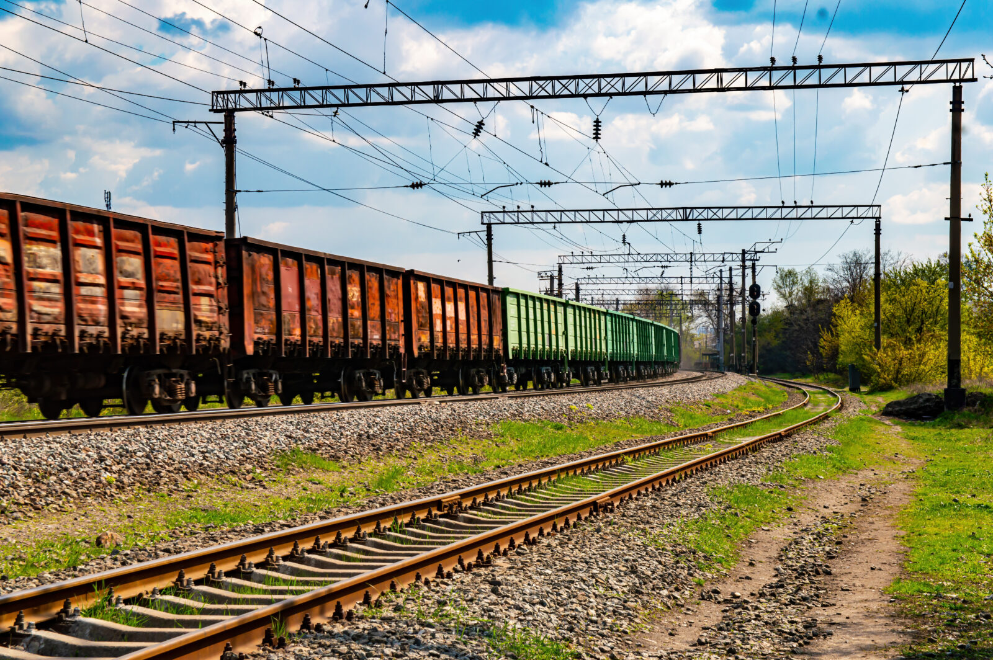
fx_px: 2067
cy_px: 330
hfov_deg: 27.0
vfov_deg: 18.2
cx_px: 496
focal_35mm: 75
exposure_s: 1/200
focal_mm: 50
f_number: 9
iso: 100
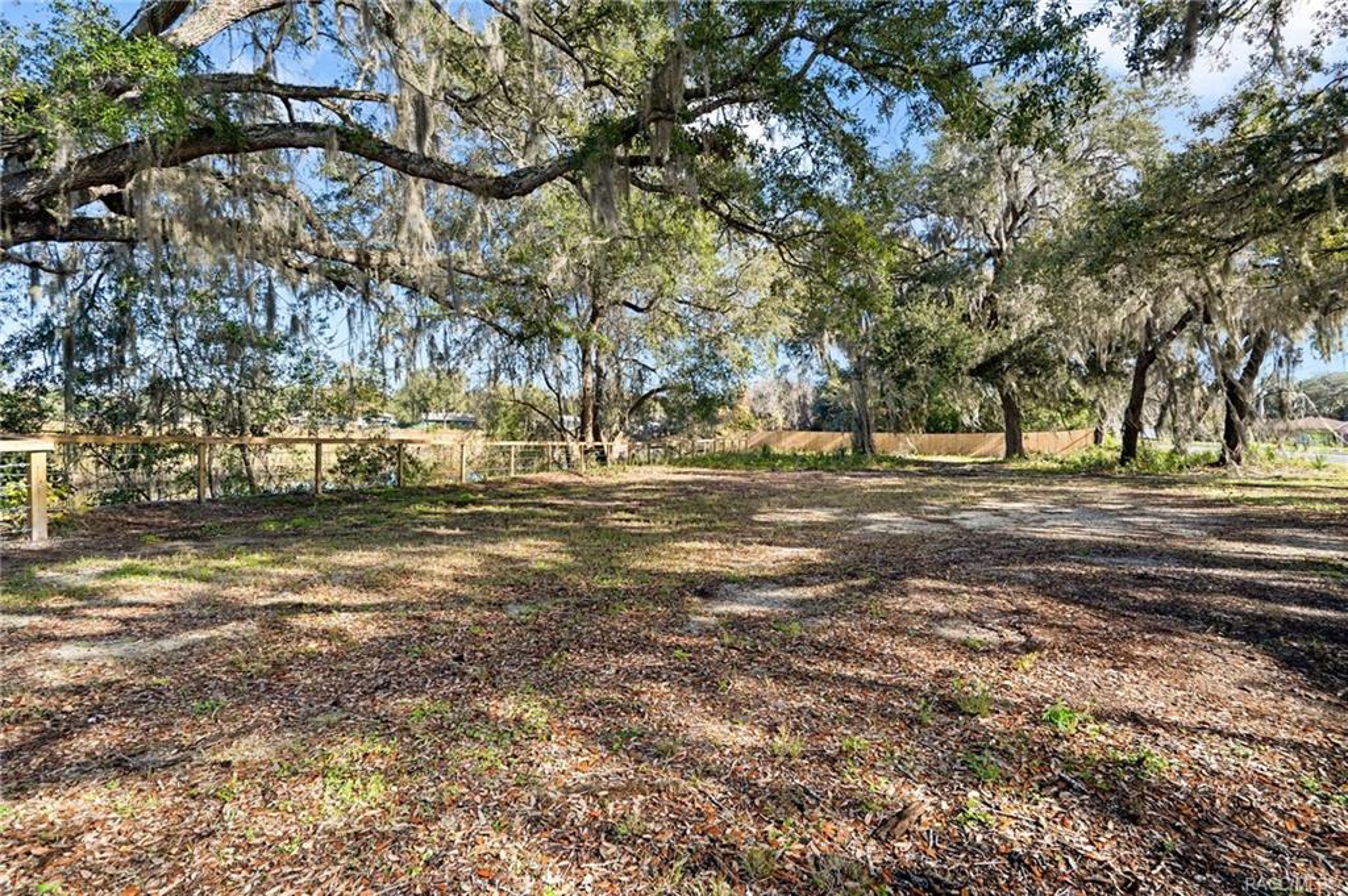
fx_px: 599
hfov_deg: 96.8
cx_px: 674
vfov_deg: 73.7
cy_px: 448
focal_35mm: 16
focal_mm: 16
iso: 320
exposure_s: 1/50
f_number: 8
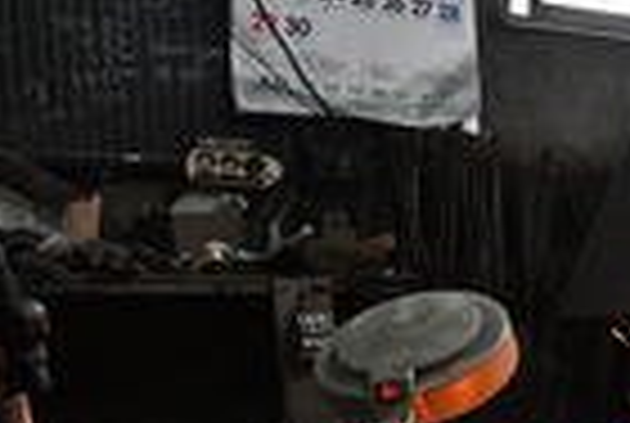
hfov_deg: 18.9
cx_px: 1166
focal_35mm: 79
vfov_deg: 17.2
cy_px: 346
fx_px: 1388
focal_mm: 18.5
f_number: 5
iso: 4000
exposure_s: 1/200
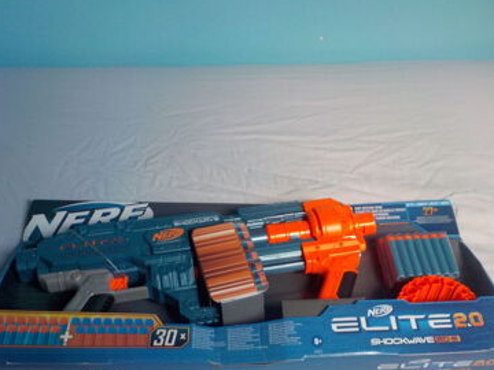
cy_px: 207
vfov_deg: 35.9
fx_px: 571
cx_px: 268
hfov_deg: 46.8
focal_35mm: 40
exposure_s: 1/30
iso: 160
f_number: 3.3
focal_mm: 4.1
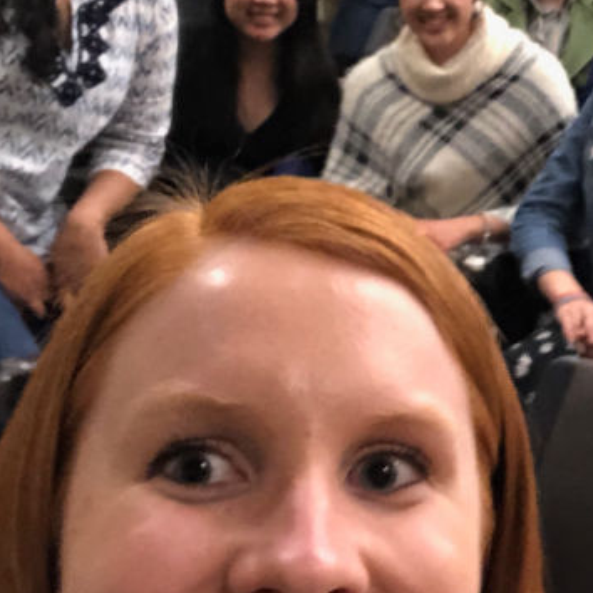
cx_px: 563
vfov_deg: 19.8
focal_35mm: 86
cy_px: 69
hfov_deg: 19.7
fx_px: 1667
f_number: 2.2
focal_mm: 2.87
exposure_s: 1/30
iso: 250
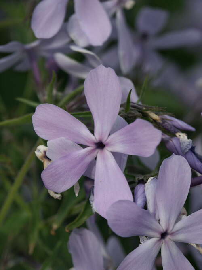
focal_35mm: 199
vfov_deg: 9.9
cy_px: 135
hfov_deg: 7.5
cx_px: 101
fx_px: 1549
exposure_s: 1/1000
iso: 100
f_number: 4.5
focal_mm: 50.48
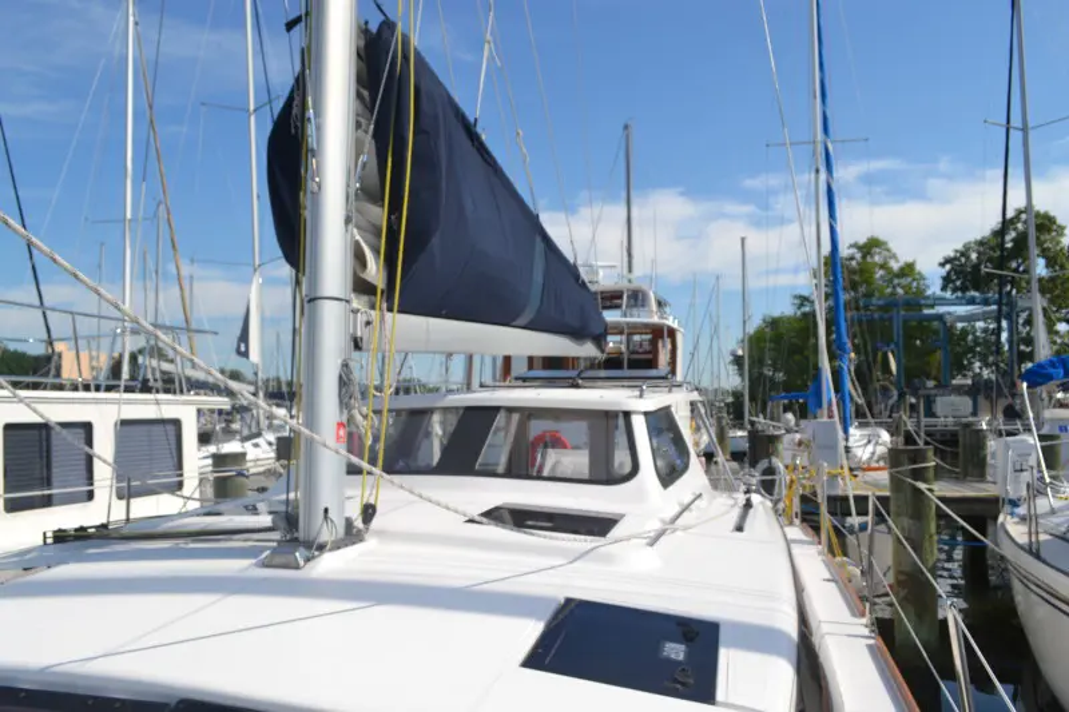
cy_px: 356
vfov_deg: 47.9
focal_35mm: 27
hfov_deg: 67.4
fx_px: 802
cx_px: 534
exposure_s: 1/250
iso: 100
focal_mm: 18
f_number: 8
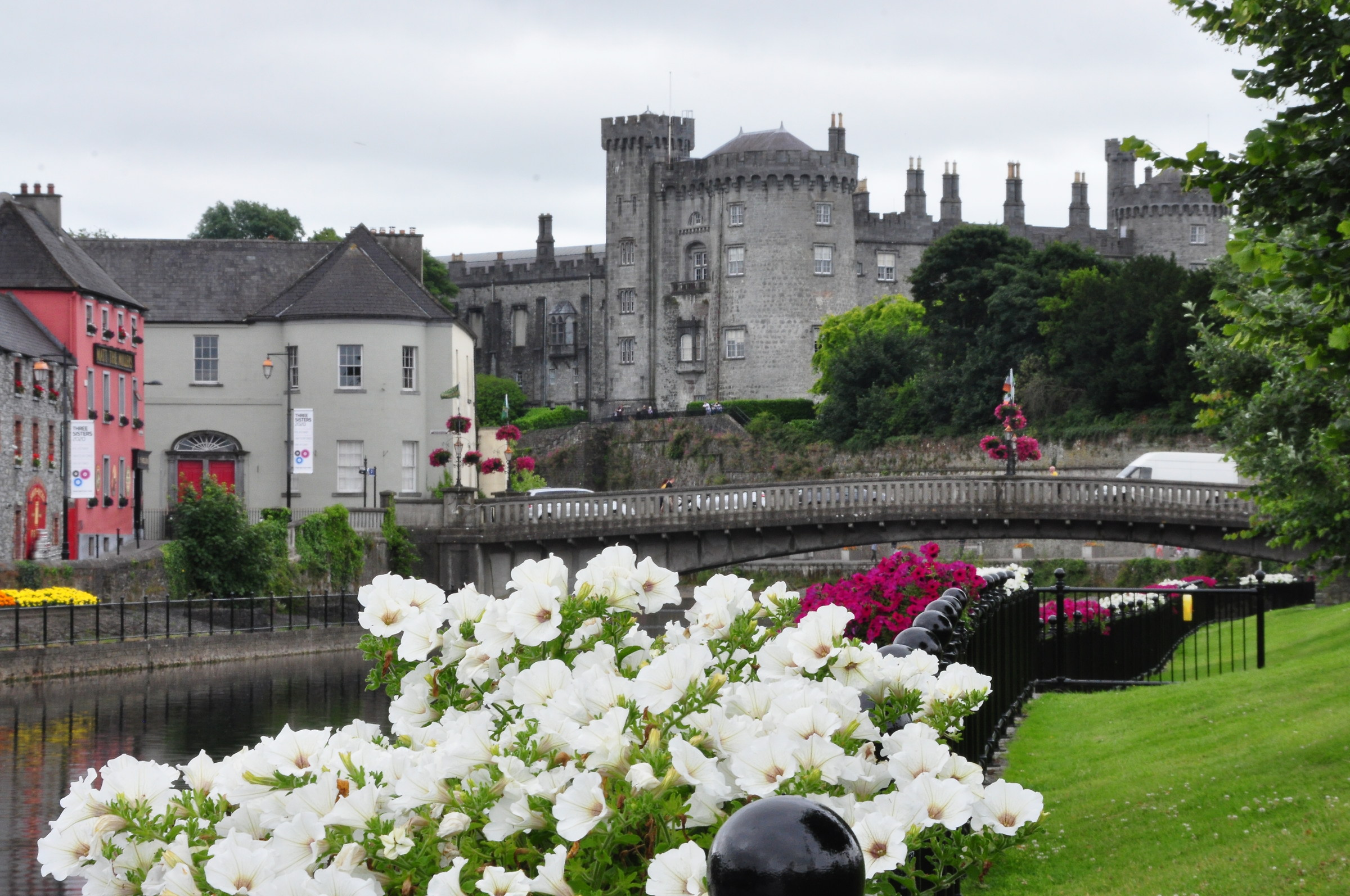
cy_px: 448
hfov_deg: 20.9
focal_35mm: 98
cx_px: 675
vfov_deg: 14.0
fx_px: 3652
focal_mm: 65
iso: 800
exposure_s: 1/100
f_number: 22
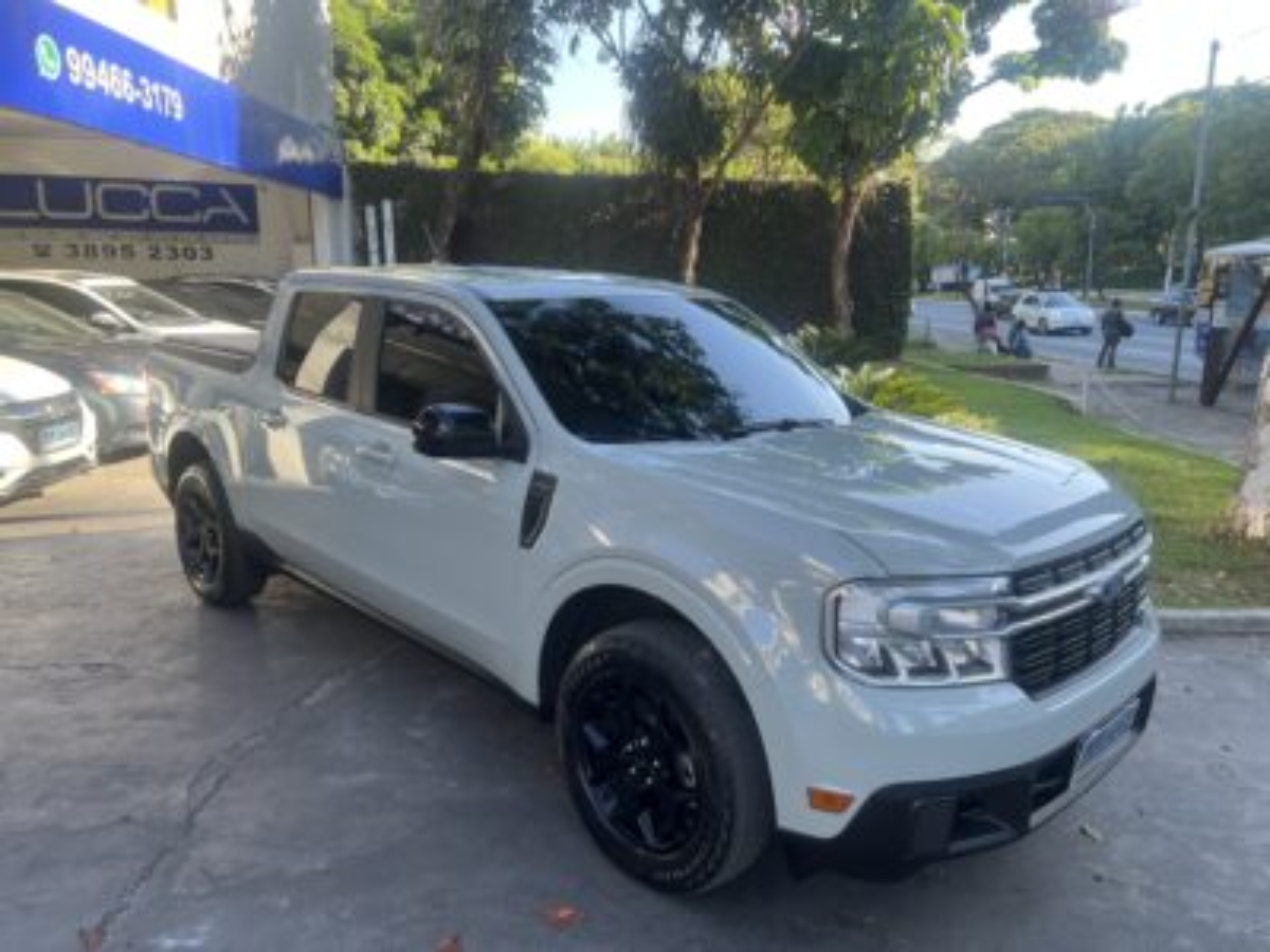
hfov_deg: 67.3
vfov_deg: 53.1
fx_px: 954
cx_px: 635
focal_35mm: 26
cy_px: 476
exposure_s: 1/271
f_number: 1.5
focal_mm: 5.7
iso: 40
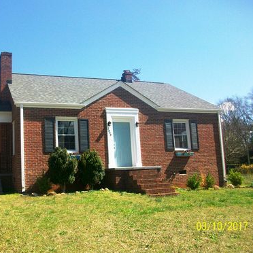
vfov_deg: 43.9
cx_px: 95
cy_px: 127
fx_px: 314
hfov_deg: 43.5
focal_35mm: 38
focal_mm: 5.7
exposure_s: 1/500
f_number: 2.8
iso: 64
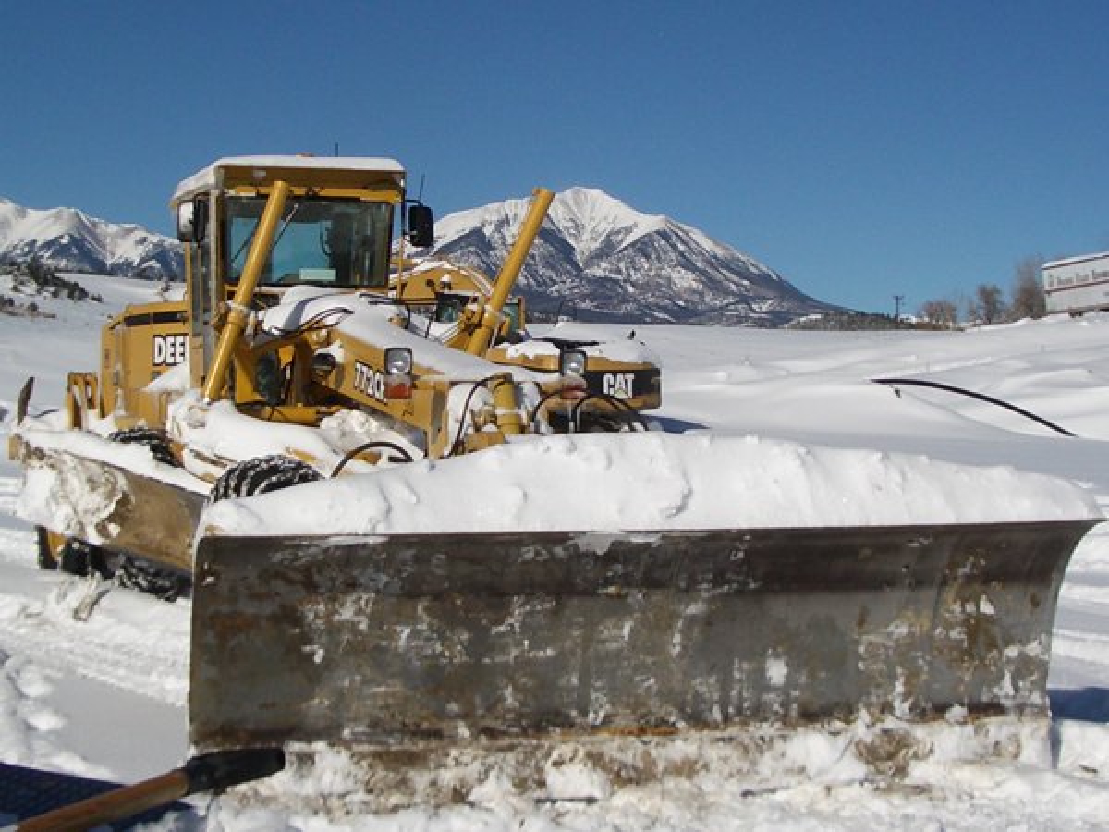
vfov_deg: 40.7
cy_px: 416
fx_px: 1121
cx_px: 554
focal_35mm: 35
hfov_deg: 52.6
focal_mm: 5.8
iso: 80
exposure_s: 1/2000
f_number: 4.3
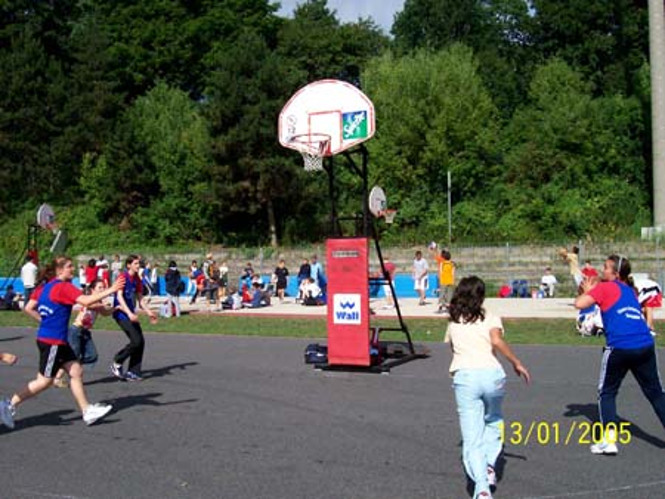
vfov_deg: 34.4
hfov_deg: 44.8
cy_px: 250
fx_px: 807
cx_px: 332
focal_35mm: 42
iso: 80
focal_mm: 7
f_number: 5.6
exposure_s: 1/524
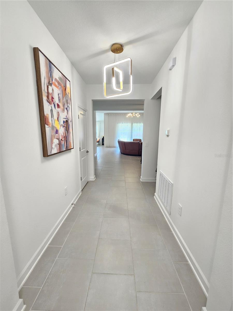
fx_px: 117
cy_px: 156
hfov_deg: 89.9
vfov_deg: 106.2
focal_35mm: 13
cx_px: 116
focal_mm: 2.2
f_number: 2.2
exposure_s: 1/60
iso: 200
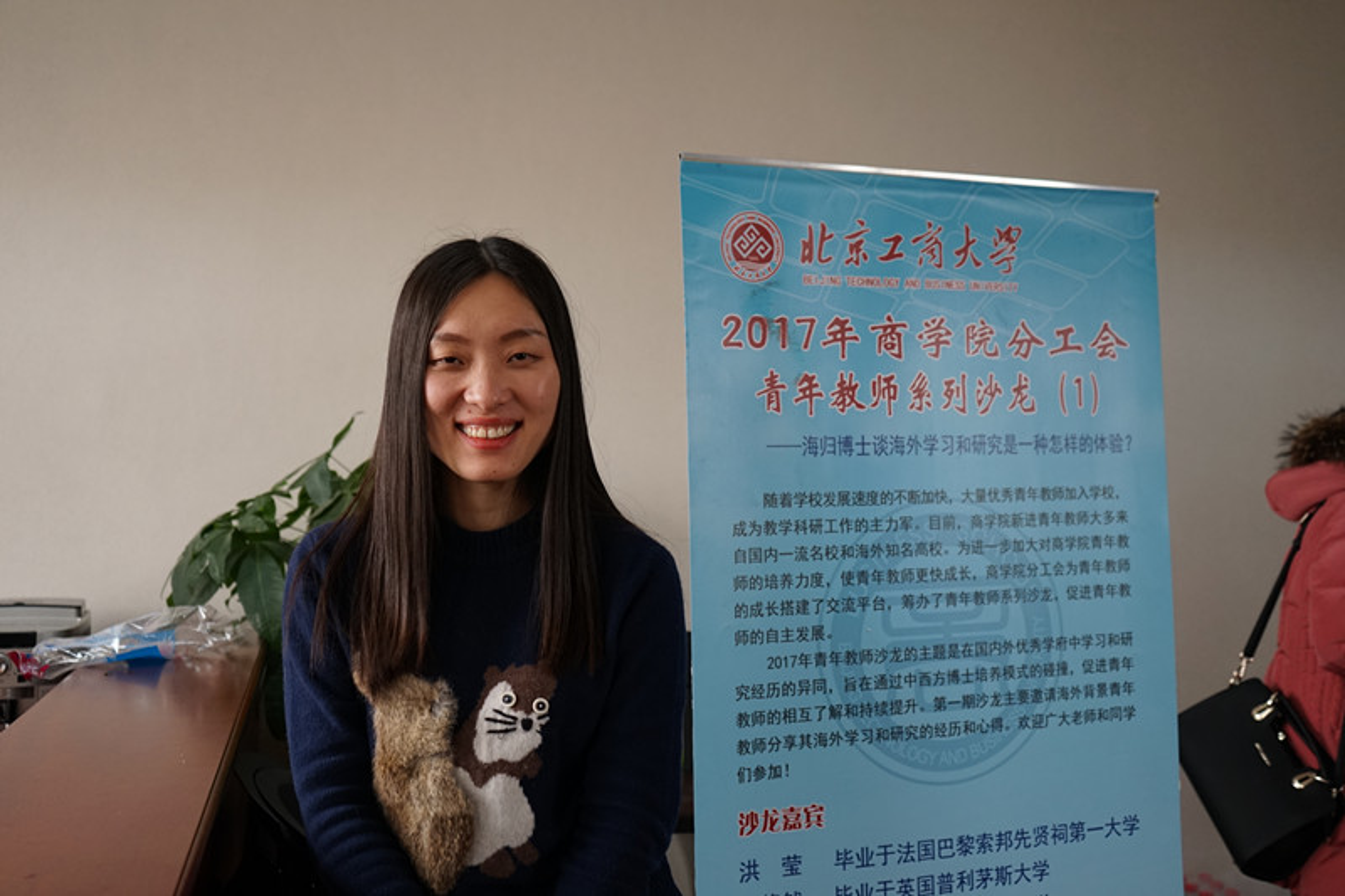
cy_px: 448
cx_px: 672
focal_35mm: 38
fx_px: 1419
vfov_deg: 35.0
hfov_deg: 50.7
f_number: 4
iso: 800
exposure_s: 1/160
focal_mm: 38
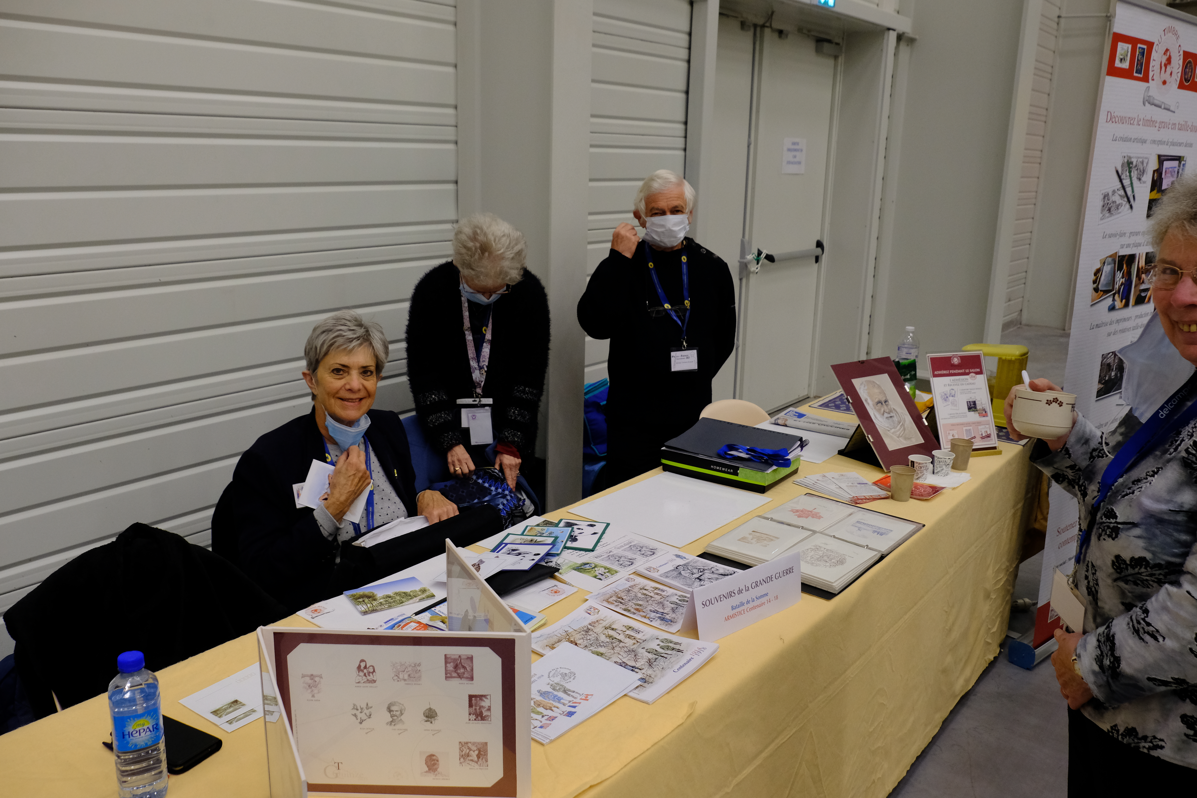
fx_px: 964
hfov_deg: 63.7
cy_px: 399
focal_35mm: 29
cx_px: 598
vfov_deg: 45.0
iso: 1600
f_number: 5.6
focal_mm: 19
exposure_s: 1/42
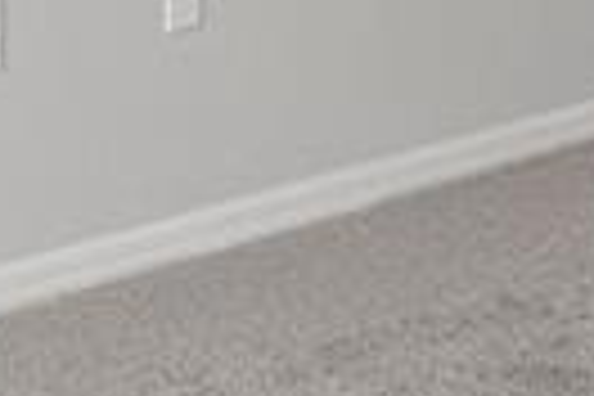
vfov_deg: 8.8
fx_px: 2489
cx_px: 729
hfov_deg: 13.2
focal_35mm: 151
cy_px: -234
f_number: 8
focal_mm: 13
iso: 640
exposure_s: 1/13
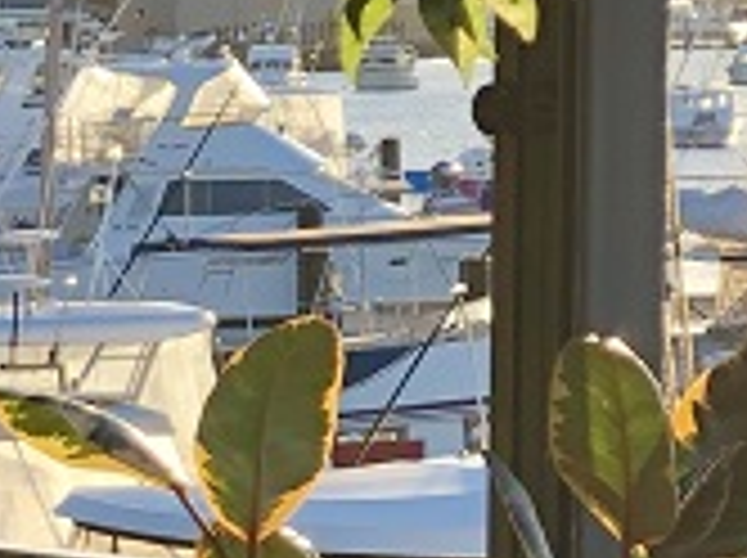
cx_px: -1206
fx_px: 7585
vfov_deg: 4.2
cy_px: 792
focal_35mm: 352
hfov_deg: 5.4
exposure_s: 1/150
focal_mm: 6.6
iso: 20
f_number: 2.8
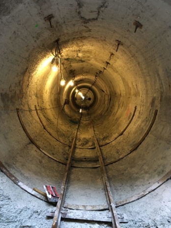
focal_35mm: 30
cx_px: 85
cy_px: 116
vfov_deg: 60.0
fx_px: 198
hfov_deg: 46.8
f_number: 2.2
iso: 200
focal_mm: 4.15
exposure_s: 1/17
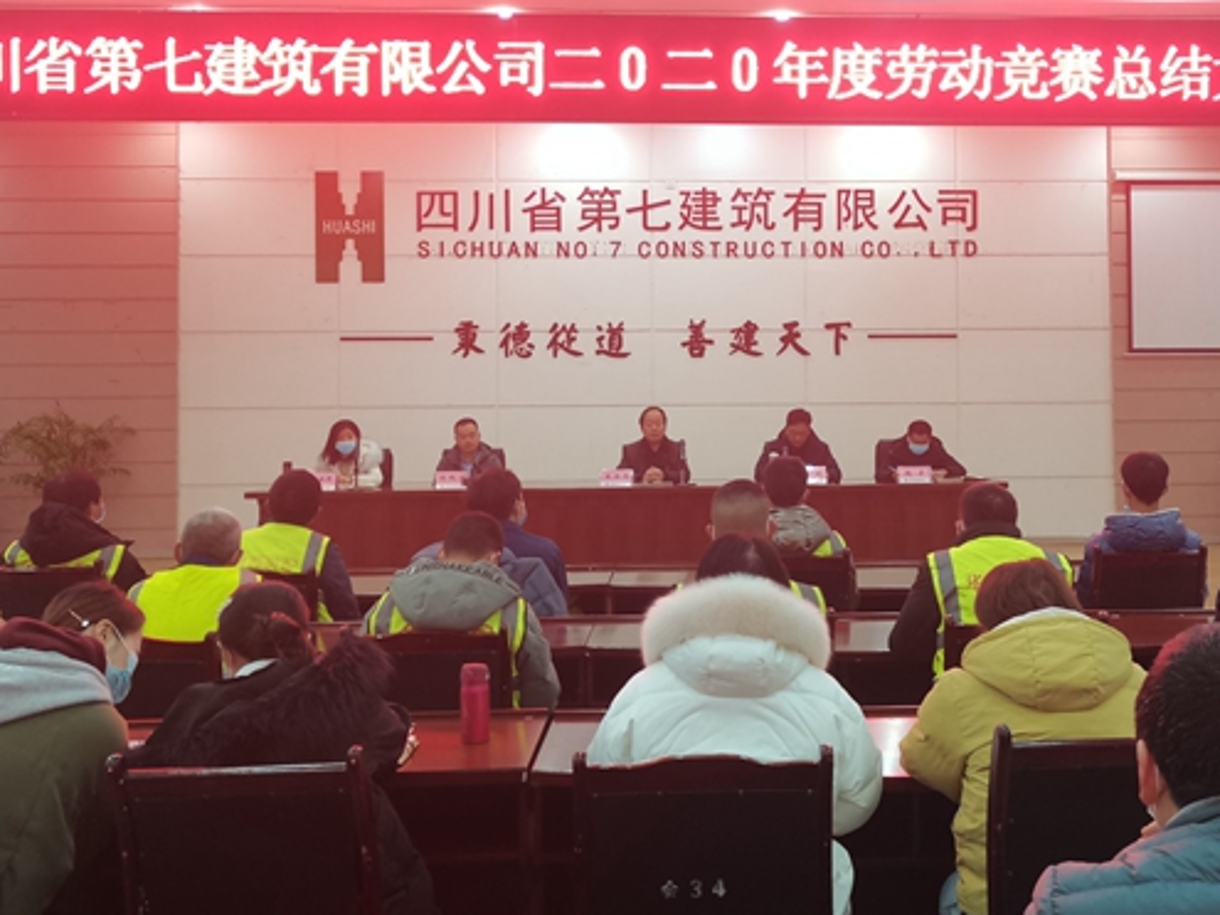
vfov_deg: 34.2
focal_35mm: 42
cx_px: 771
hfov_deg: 44.4
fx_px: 1480
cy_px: 348
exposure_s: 1/33.3
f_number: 1.8
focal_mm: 5.58
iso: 400
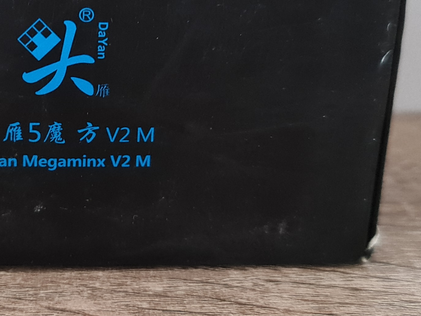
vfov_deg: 20.1
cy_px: 102
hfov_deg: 26.1
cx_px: 78
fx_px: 888
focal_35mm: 73
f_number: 1.8
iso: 1000
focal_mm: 7
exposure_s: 1/25
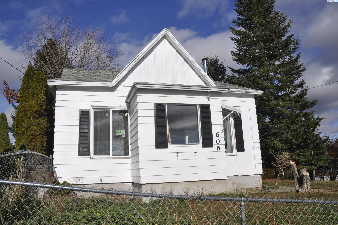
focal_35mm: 27
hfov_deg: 67.4
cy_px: 112
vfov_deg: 47.8
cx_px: 169
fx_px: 253
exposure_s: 1/500
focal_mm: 18
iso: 200
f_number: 11
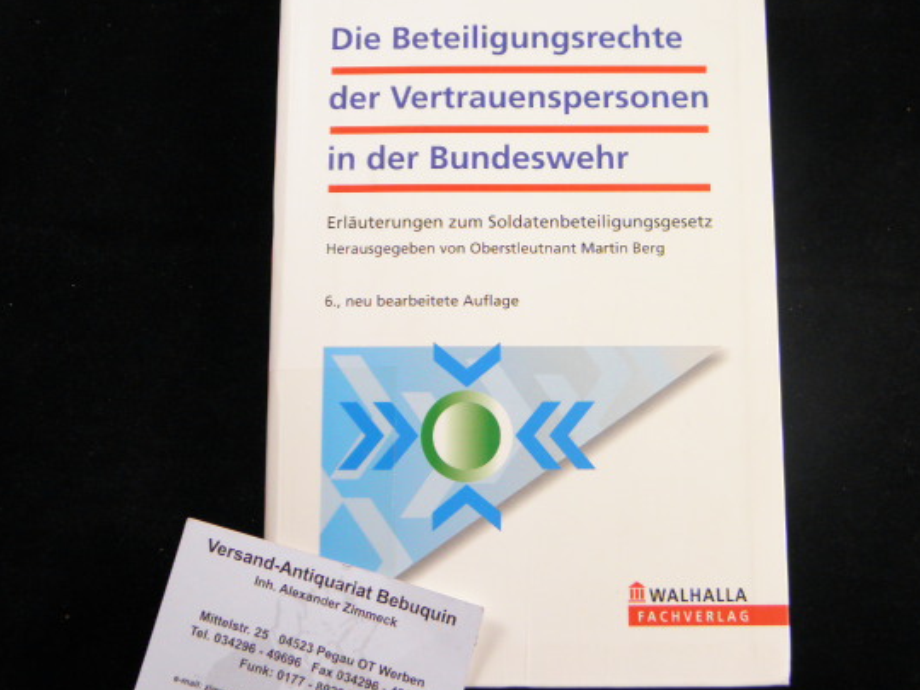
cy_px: 317
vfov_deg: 32.2
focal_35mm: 45
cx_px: 506
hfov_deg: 42.0
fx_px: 1196
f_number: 3.7
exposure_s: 1/40
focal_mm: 6.8
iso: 125
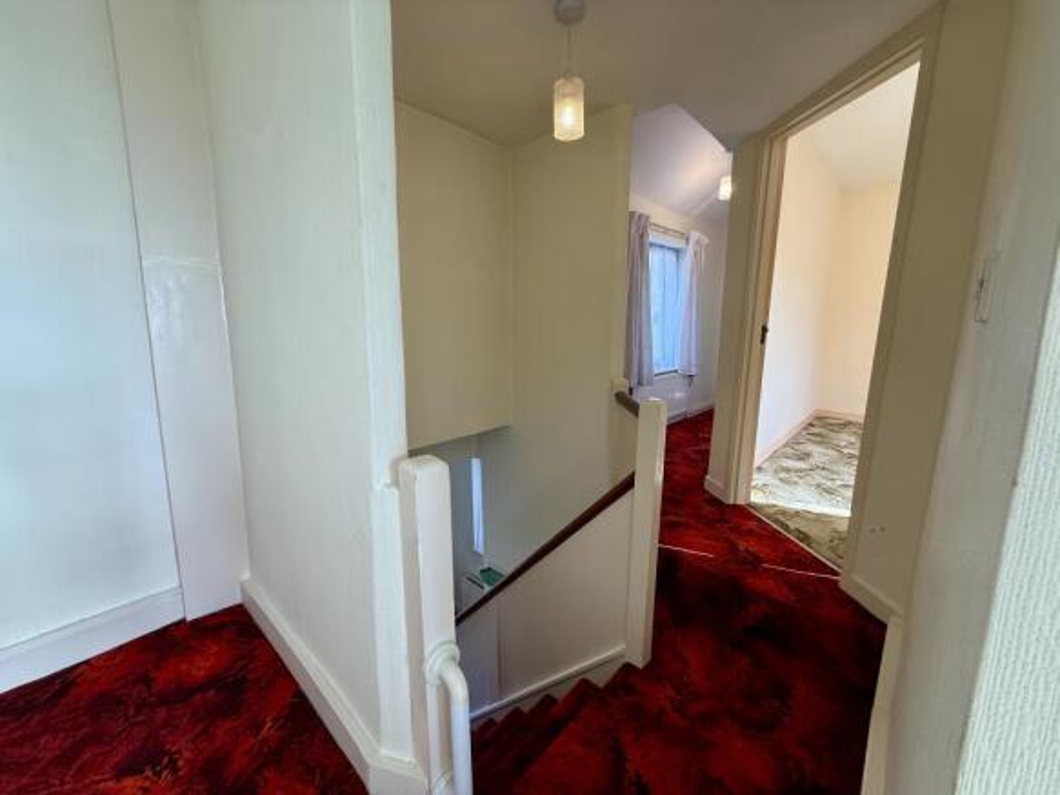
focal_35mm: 14
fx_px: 429
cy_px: 398
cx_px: 530
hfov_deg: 102.1
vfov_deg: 85.7
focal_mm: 2.22
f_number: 2.2
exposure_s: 1/100
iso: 125
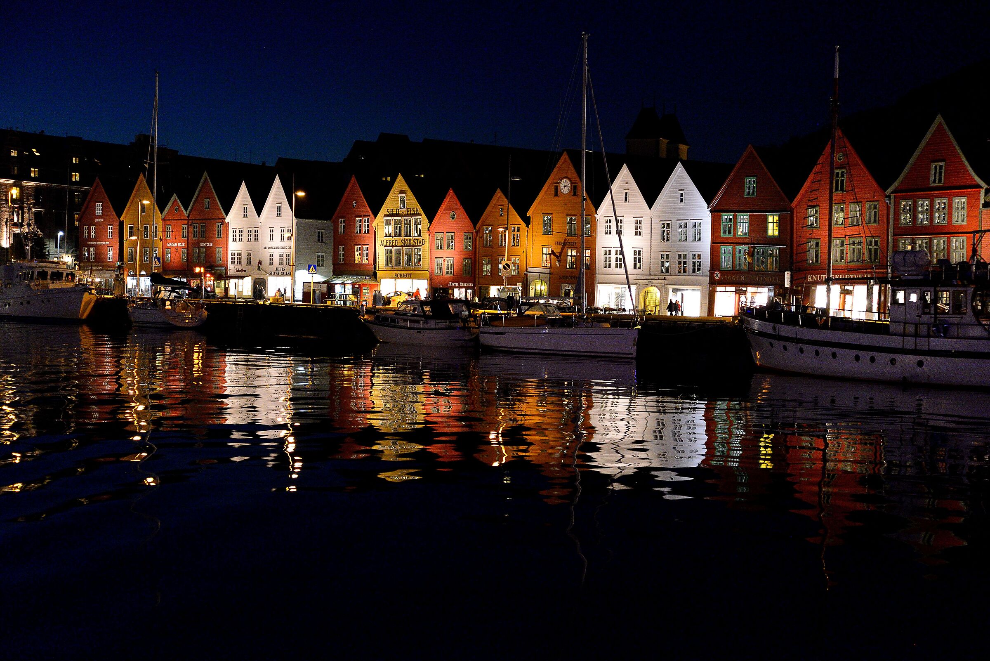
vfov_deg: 21.9
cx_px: 495
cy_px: 330
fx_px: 1706
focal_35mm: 62
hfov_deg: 32.4
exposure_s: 1/13
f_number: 4.5
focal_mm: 62
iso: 6400
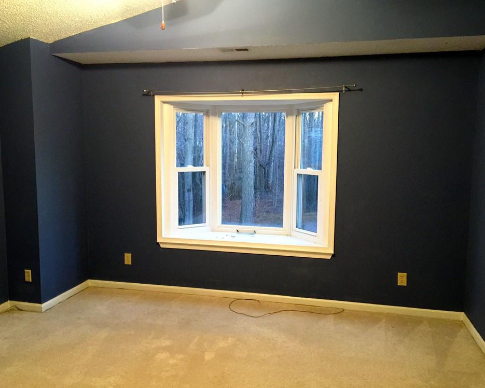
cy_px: 197
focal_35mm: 31
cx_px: 238
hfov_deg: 57.2
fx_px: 445
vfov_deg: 47.1
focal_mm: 4.15
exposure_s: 1/10
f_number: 2.2
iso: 125
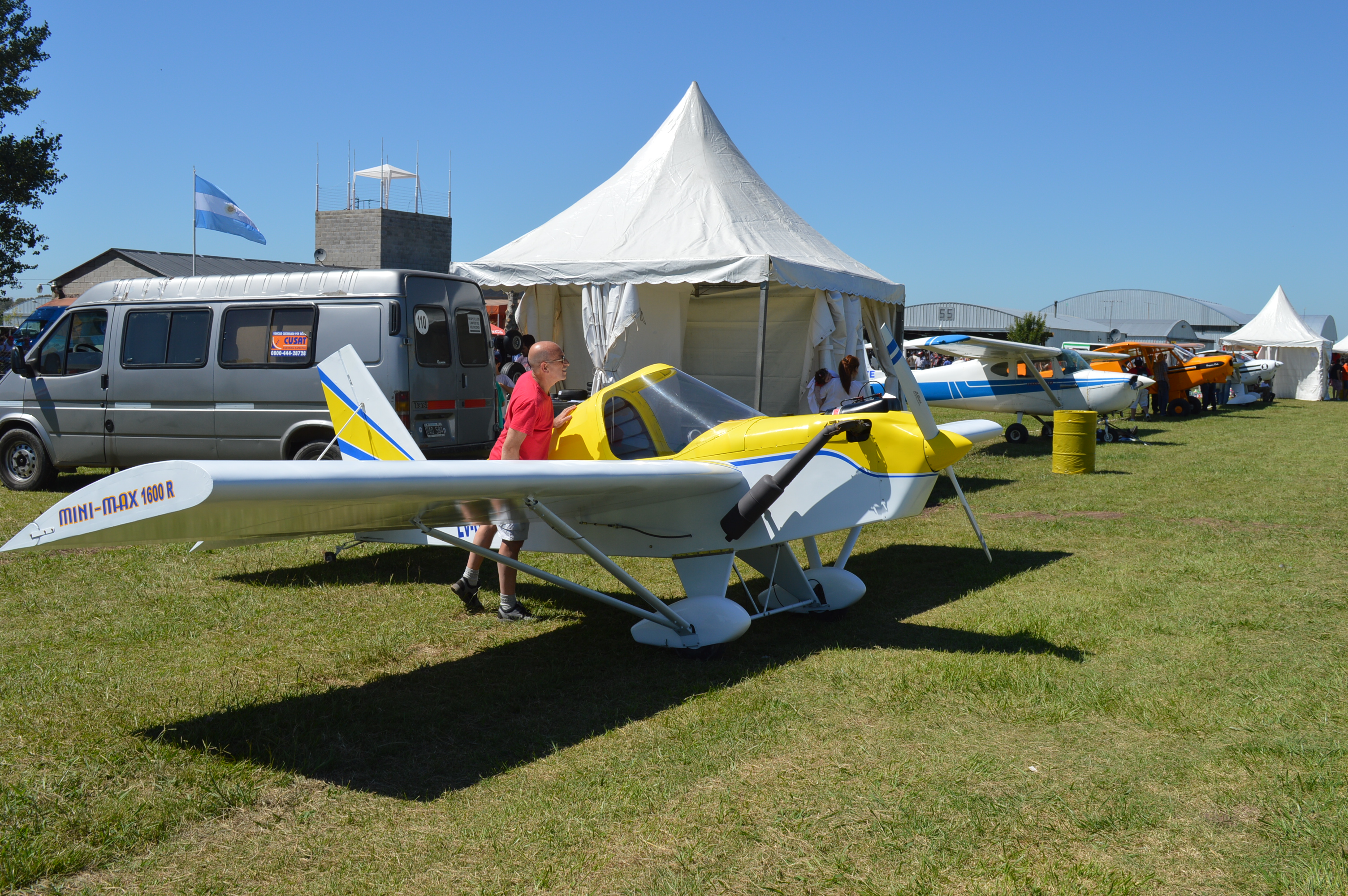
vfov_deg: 36.8
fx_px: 1347
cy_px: 448
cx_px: 674
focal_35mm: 36
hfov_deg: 53.2
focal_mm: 24
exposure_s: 1/320
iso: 100
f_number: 9
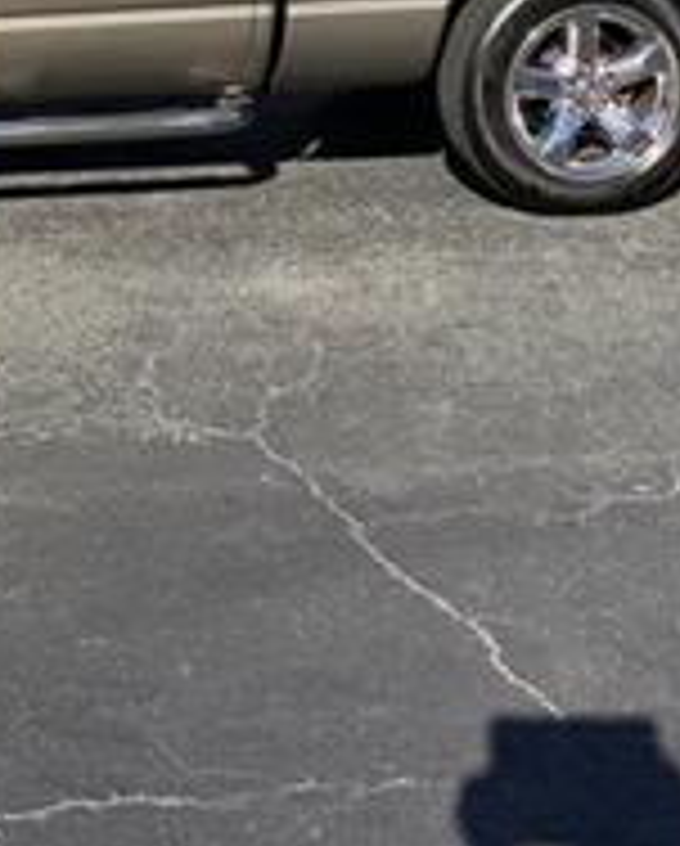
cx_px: 63
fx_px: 2033
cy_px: 9
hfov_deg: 18.7
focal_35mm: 81
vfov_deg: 22.6
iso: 25
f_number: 2.4
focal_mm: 3.3
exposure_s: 1/1664
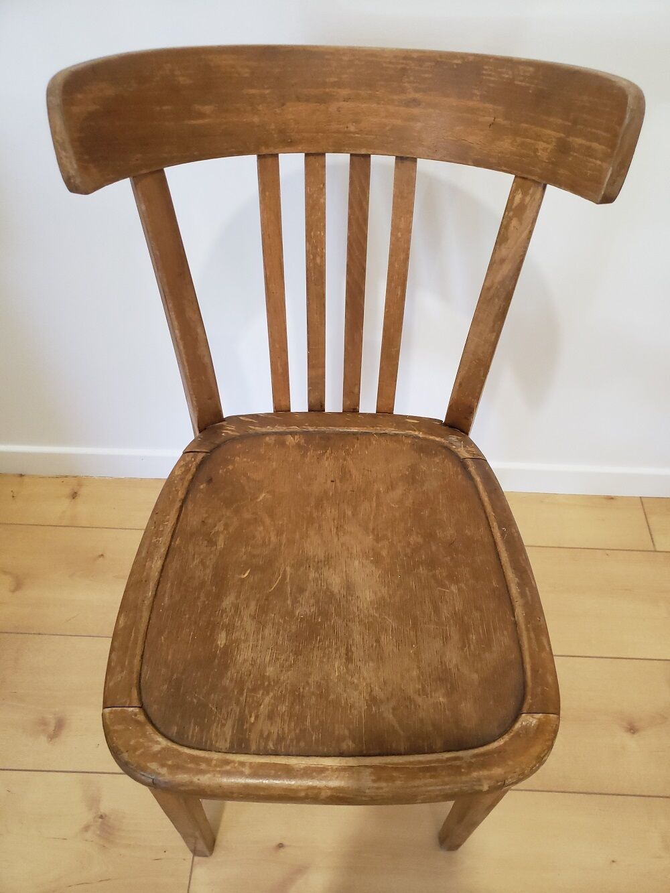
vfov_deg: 67.3
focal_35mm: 26
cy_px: 446
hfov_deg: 53.1
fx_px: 671
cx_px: 335
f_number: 1.5
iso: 320
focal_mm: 4.3
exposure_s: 1/25
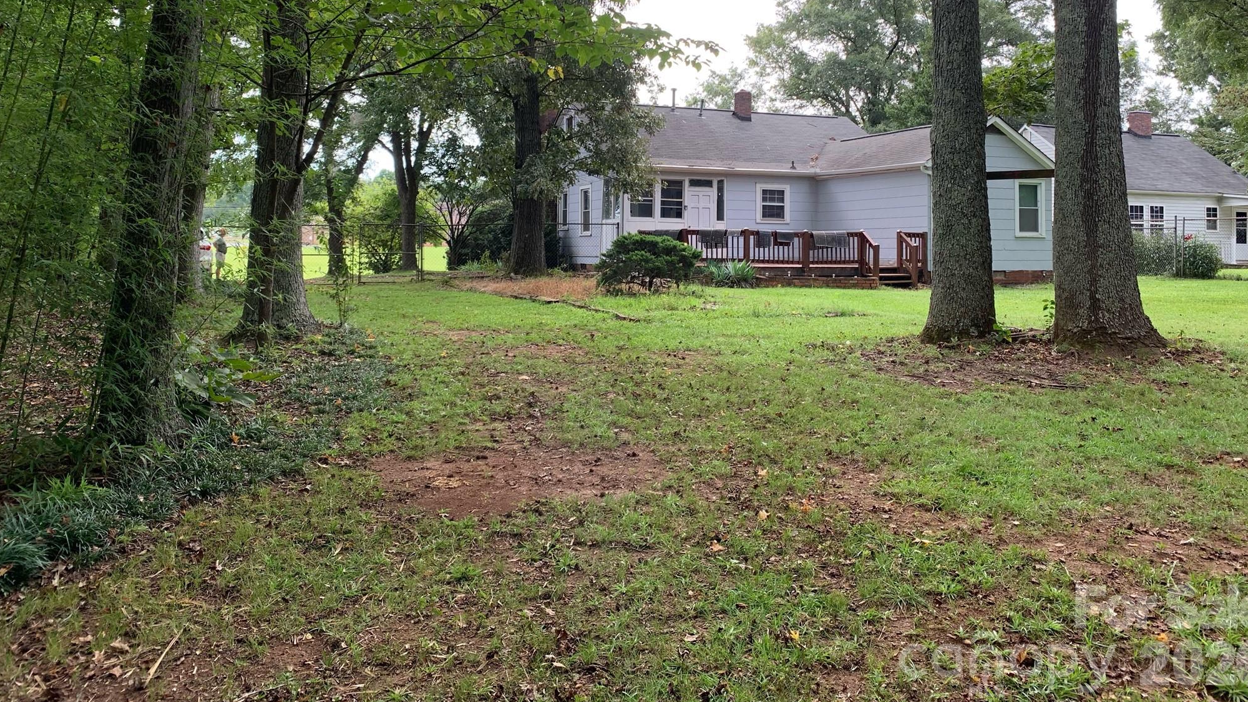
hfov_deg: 66.1
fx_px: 960
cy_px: 228
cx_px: 635
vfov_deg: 39.7
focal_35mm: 29
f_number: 1.8
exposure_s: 1/337
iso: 25
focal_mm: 4.25
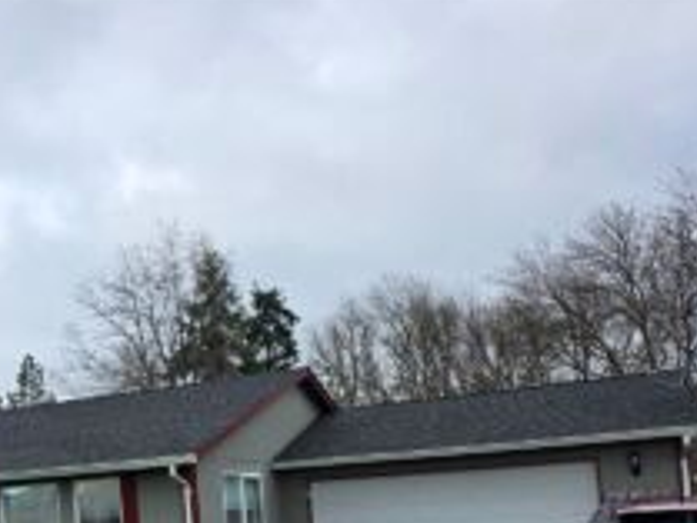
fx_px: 886
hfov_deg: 41.2
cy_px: 476
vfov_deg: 31.3
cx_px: 147
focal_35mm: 44
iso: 80
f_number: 1.7
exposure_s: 1/1672
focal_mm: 6.3
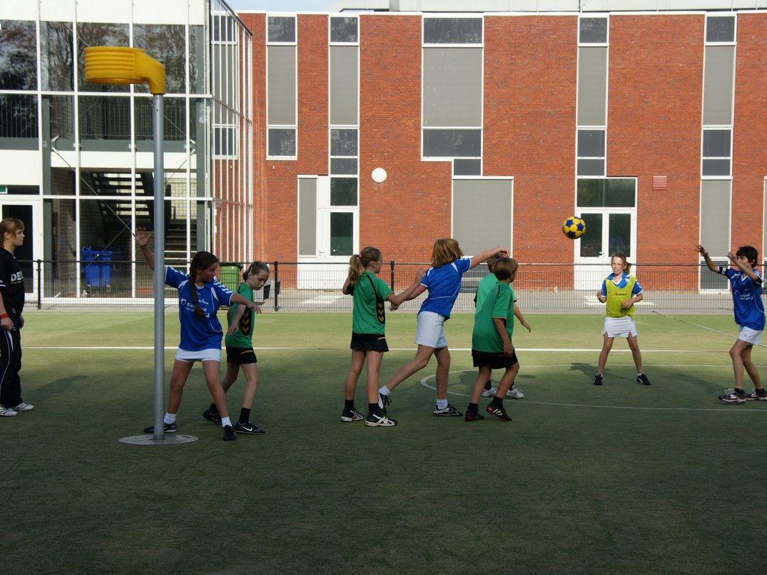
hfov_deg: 29.4
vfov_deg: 22.3
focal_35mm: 66
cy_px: 292
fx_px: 1462
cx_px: 424
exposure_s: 1/400
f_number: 9
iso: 200
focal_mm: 40
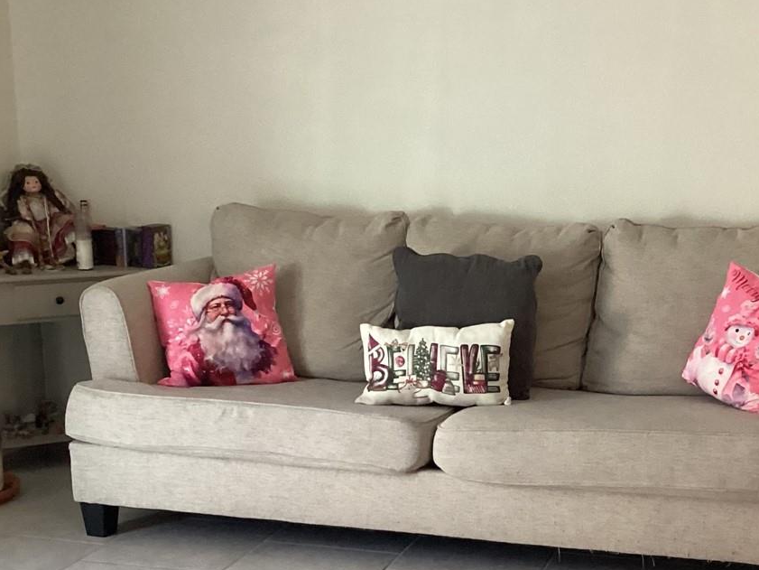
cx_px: 504
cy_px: 407
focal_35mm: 59
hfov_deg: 32.4
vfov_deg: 24.6
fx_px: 1294
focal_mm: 3.3
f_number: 2.4
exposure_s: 1/60
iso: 320
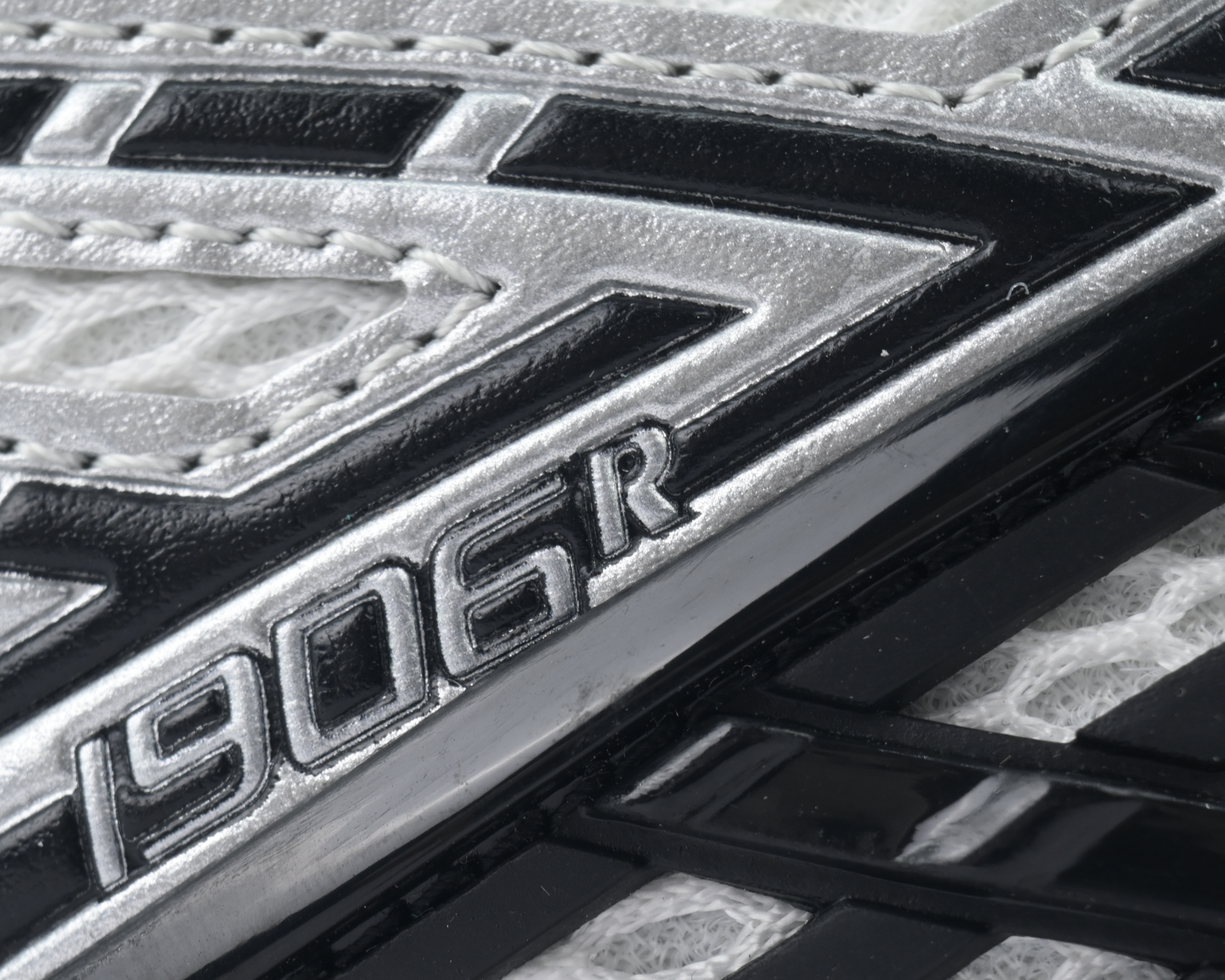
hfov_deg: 7.9
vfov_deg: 6.3
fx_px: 8884
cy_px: 882
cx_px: 457
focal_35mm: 245
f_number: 10
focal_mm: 115
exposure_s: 1/100
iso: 400
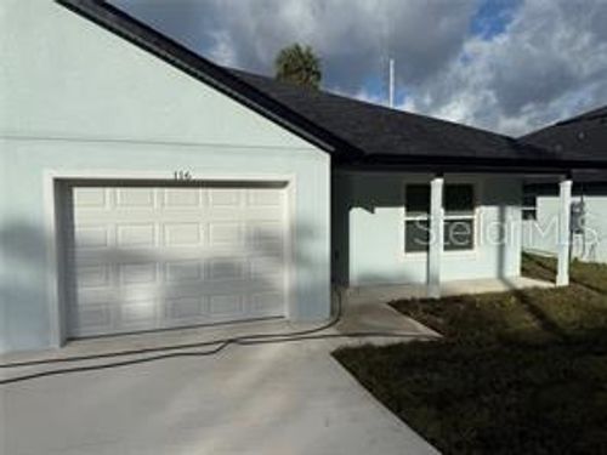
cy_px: 228
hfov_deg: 71.6
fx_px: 421
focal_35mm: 24
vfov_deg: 56.8
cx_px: 304
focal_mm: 6.76
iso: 80
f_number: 1.78
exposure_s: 1/11905
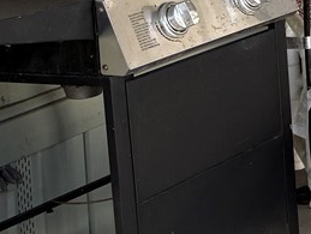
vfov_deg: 9.7
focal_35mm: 148
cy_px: -120
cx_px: 772
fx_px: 1332
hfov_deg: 11.0
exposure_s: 1/757
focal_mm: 6.76
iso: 100
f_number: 1.78
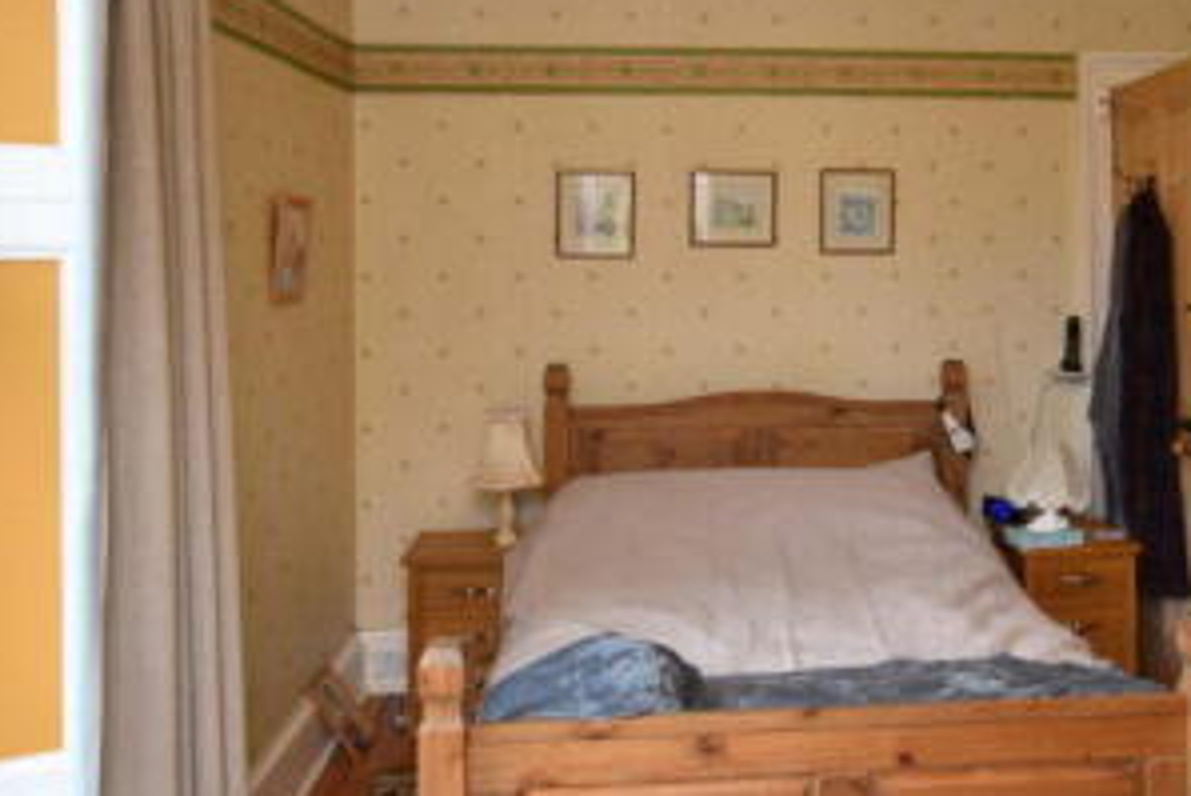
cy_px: 246
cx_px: 769
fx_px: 1092
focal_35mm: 33
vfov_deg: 39.4
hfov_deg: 56.3
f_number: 4
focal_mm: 10
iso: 500
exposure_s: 1/60
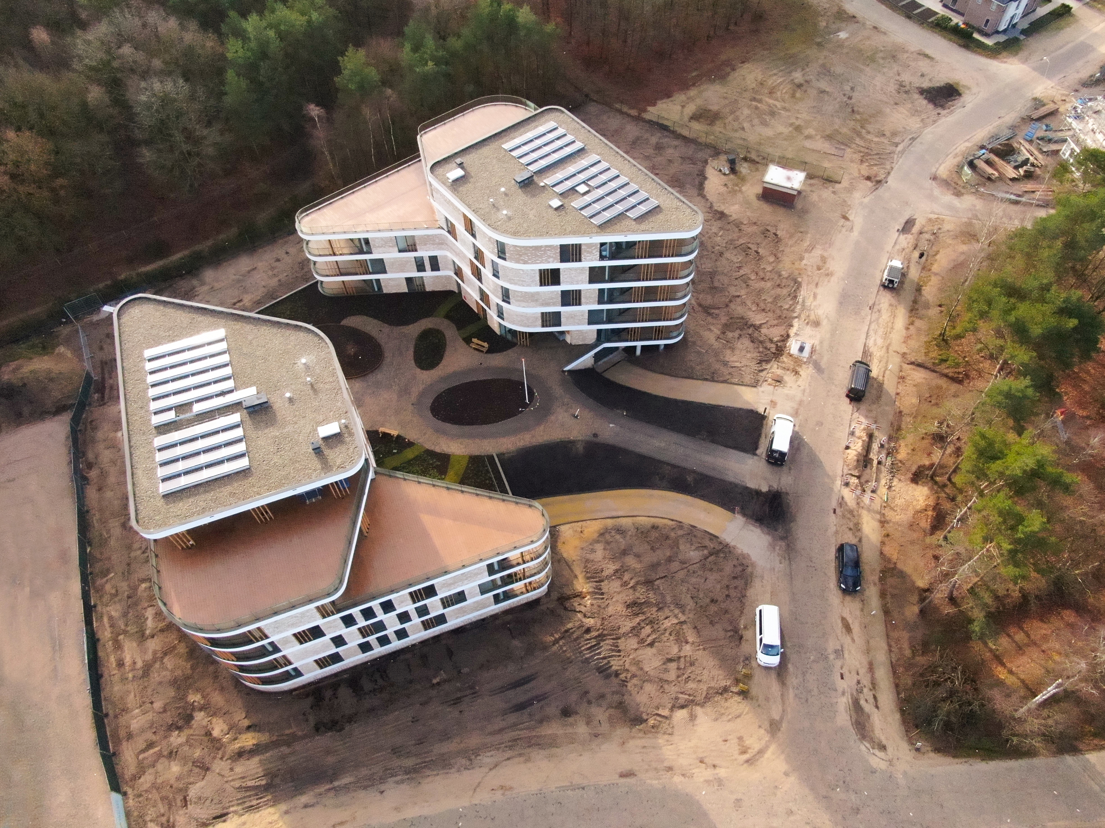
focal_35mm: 24
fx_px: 766
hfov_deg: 71.6
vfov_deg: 56.8
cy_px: 414
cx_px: 552
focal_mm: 4.39
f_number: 2.8
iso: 1600
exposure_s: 1/3200
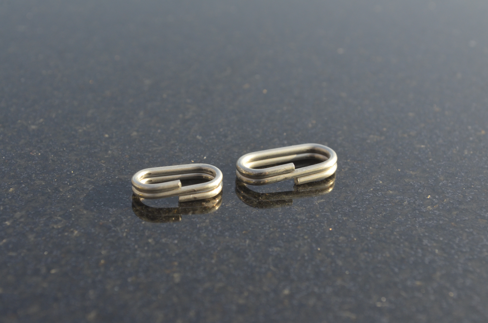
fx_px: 1116
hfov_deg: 24.7
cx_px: 244
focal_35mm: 82
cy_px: 162
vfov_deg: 16.5
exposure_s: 1/250
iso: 800
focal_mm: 55
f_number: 11
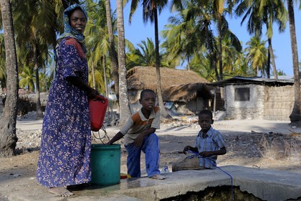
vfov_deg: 26.0
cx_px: 150
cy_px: 100
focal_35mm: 52
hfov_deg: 38.2
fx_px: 435
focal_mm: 52
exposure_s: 1/200
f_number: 9
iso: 200
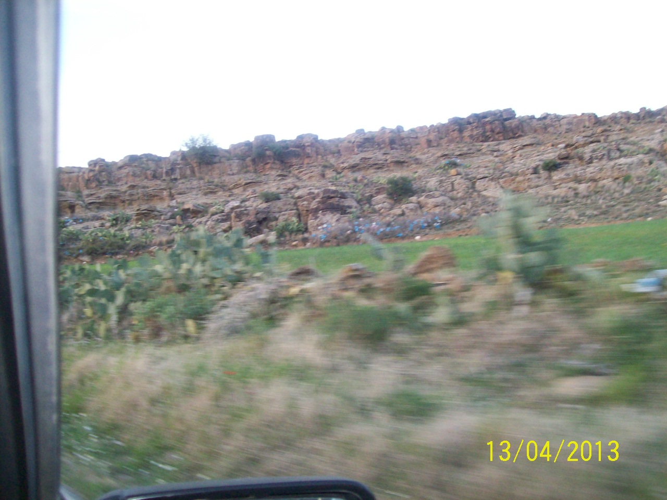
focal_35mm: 36
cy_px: 250
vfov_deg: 39.7
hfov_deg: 51.4
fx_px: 694
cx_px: 334
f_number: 2.7
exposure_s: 1/64
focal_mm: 6
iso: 200
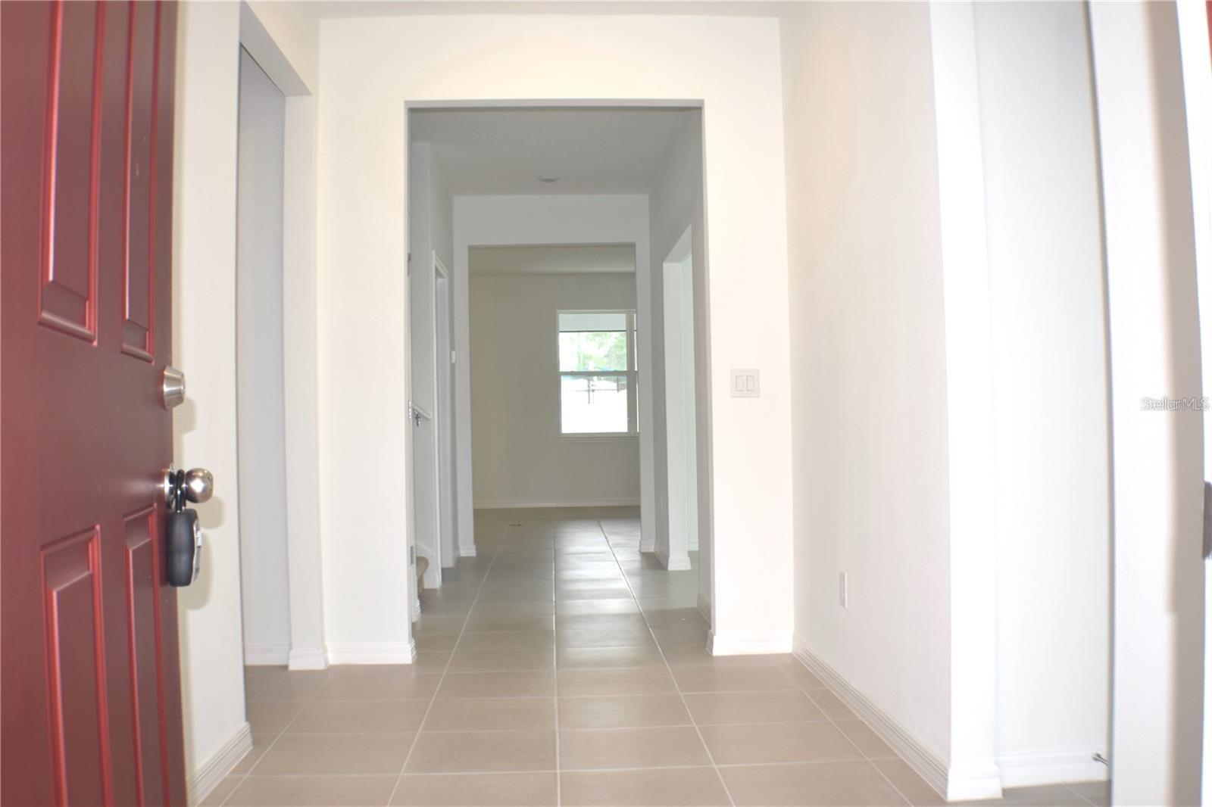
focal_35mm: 44
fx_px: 1464
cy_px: 404
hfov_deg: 45.0
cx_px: 606
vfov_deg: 30.8
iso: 100
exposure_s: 1/30
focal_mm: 29
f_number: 4.5
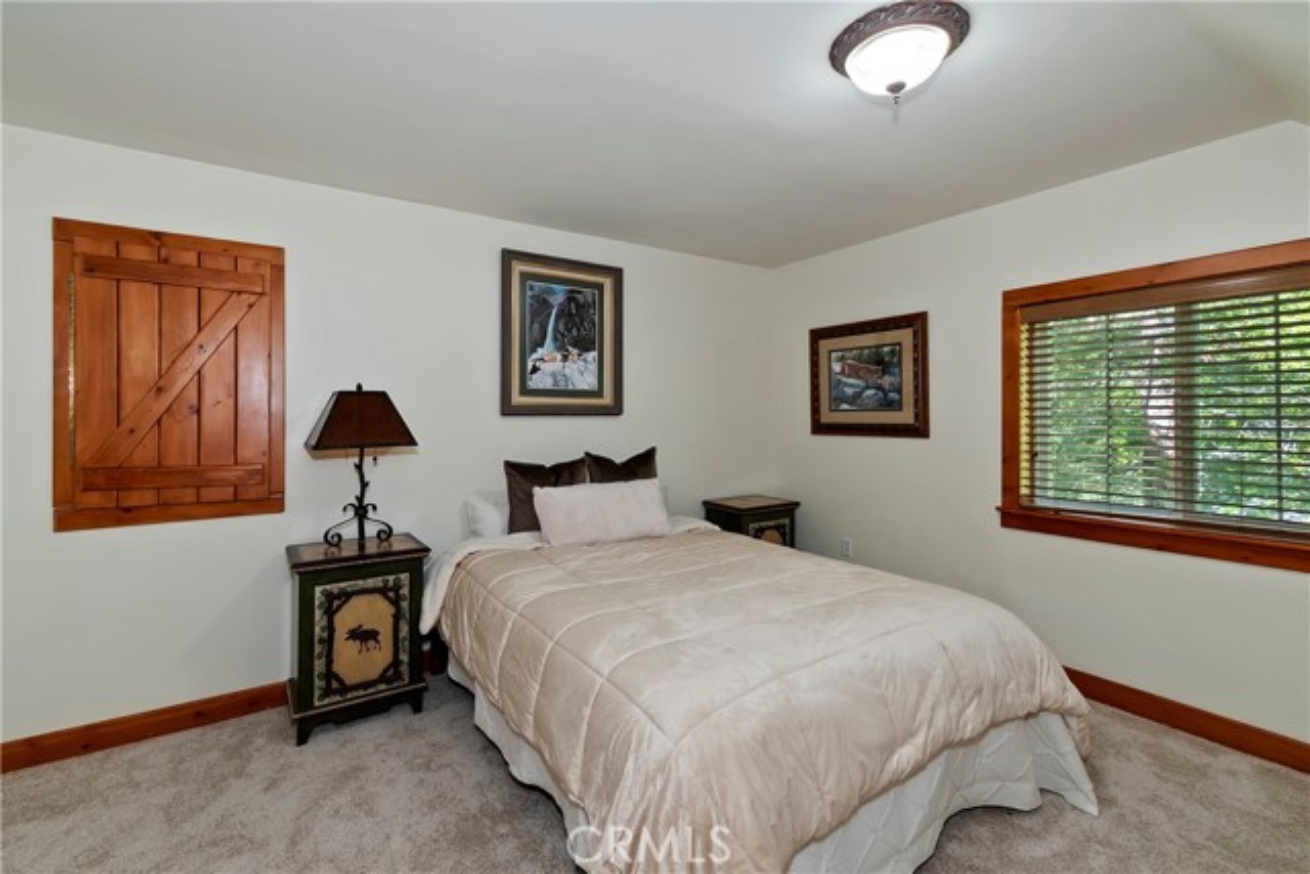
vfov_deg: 77.4
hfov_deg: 100.4
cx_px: 655
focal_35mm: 15
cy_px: 437
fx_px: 546
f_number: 8
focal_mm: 10
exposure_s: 1/30
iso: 400
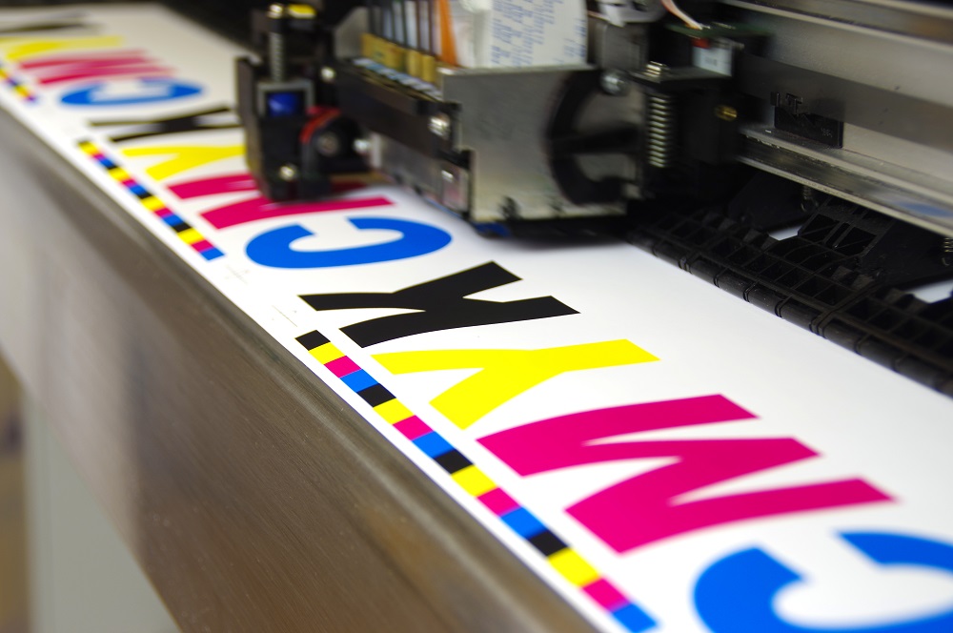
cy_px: 316
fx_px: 2168
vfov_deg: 16.6
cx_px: 476
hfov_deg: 24.8
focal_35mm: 82
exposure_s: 1/4
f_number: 6.3
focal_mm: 55
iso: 100
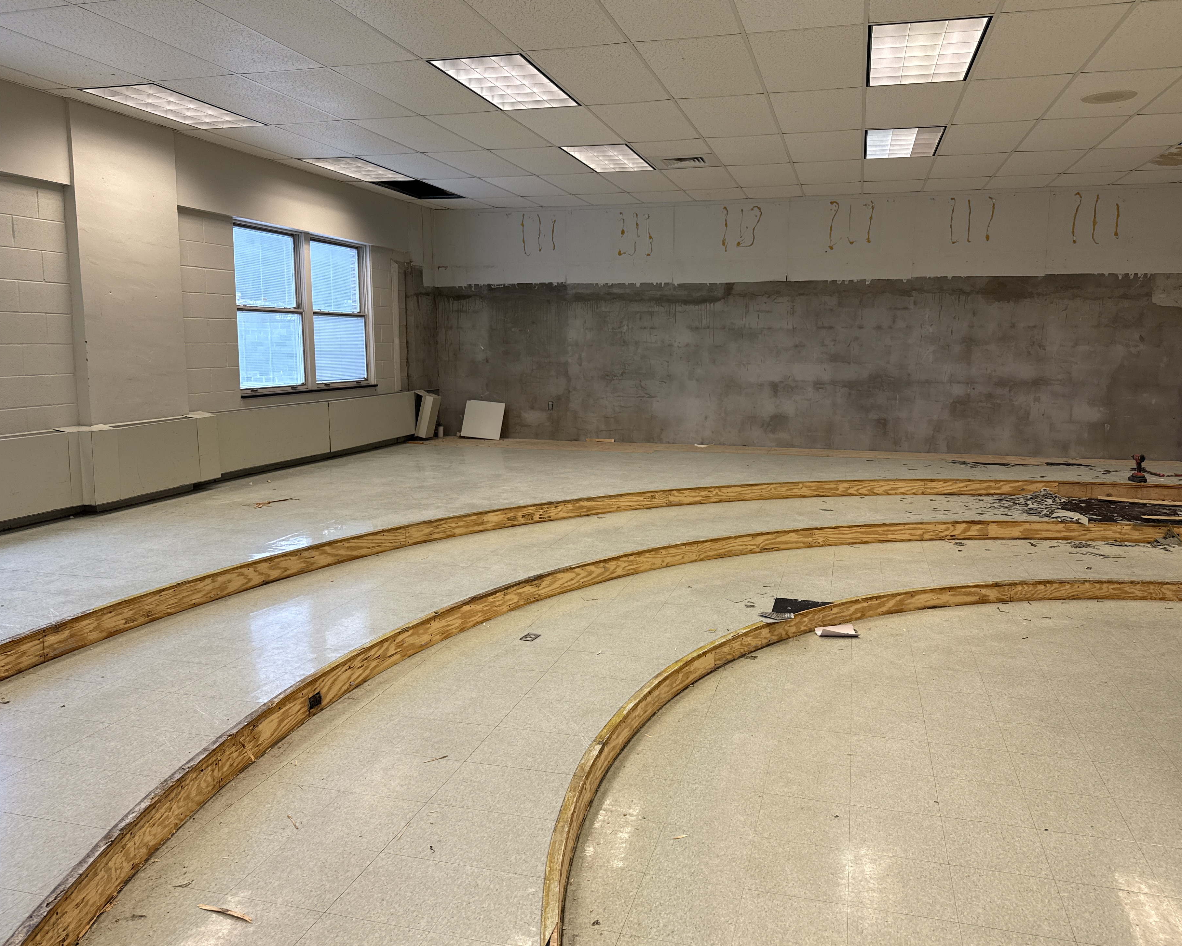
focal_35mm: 26
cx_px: 595
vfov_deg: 54.9
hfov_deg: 66.0
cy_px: 464
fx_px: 909
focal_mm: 6.76
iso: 100
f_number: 1.78
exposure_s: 1/120
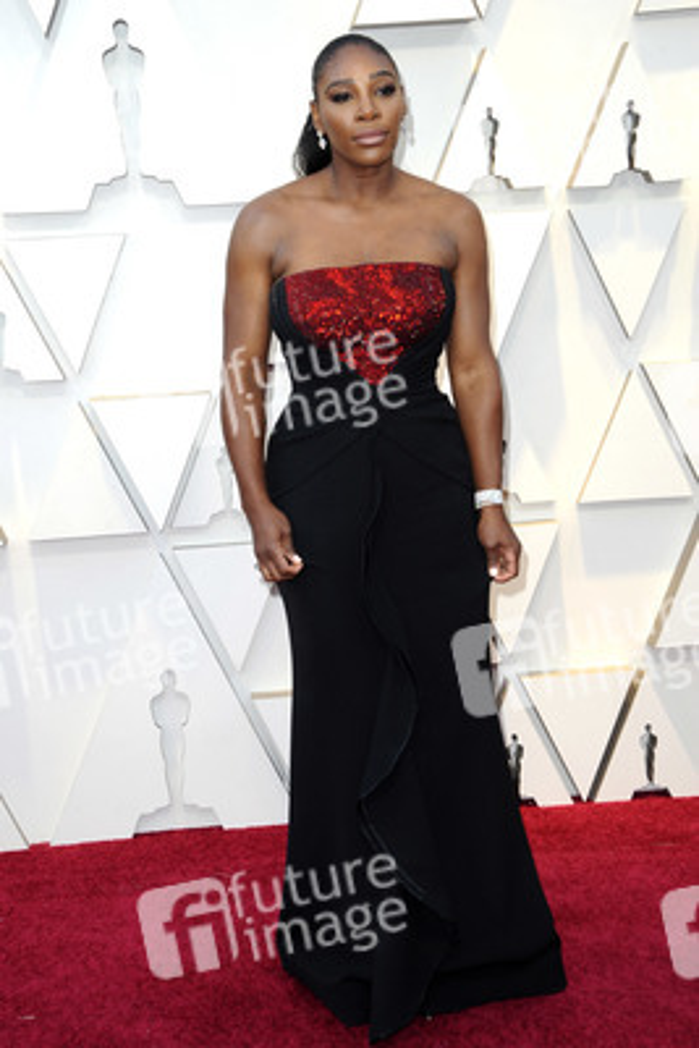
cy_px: 524
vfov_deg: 32.4
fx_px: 1804
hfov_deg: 21.9
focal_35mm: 62
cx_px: 350
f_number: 6.3
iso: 1000
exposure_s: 1/250
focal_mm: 62
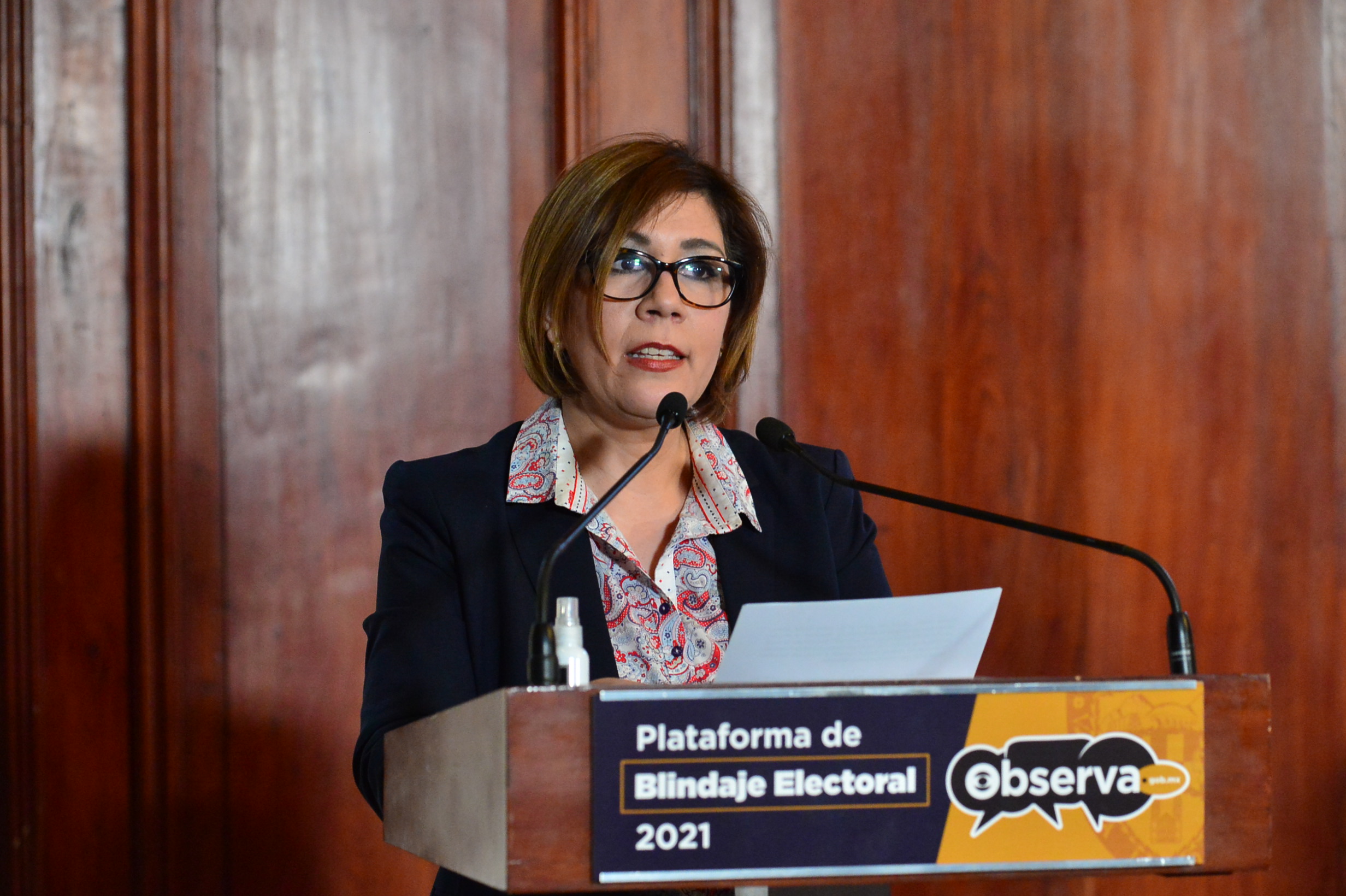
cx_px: 673
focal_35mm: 125
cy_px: 448
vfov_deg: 11.0
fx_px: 4671
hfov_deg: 16.4
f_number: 5.6
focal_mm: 125
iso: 6400
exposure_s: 1/125
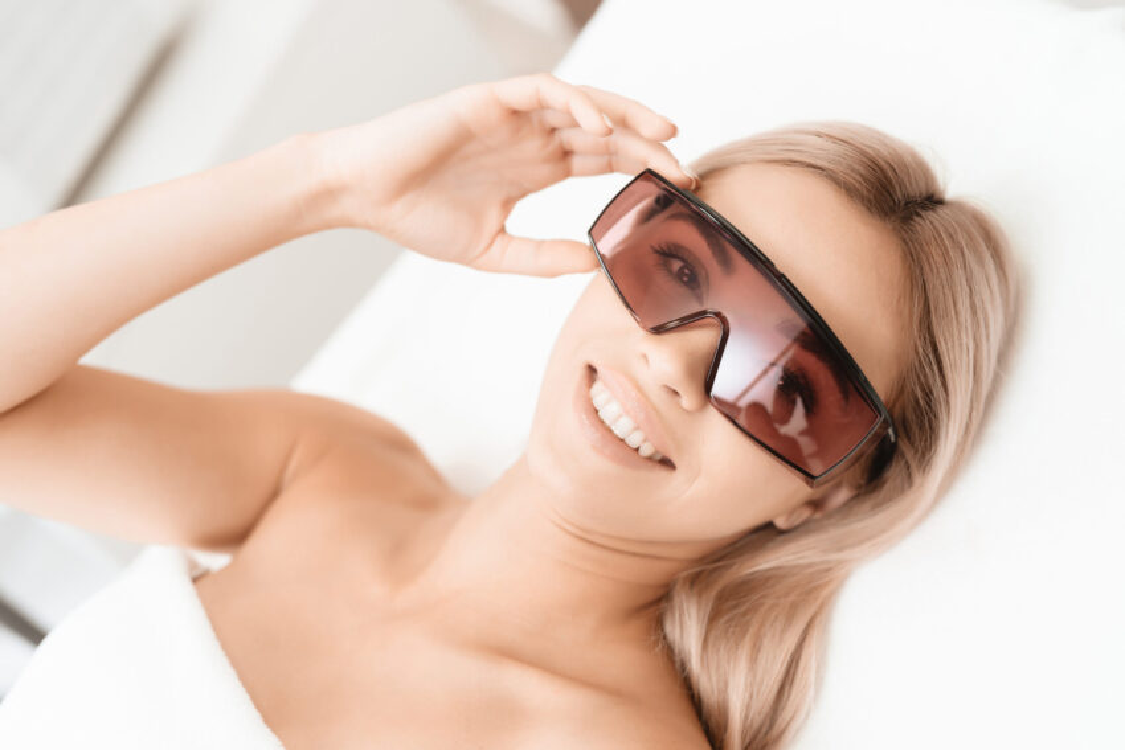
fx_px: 1563
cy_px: 375
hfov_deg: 39.6
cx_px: 562
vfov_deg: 27.0
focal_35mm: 50
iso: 160
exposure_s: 1/125
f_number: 2.8
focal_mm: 50
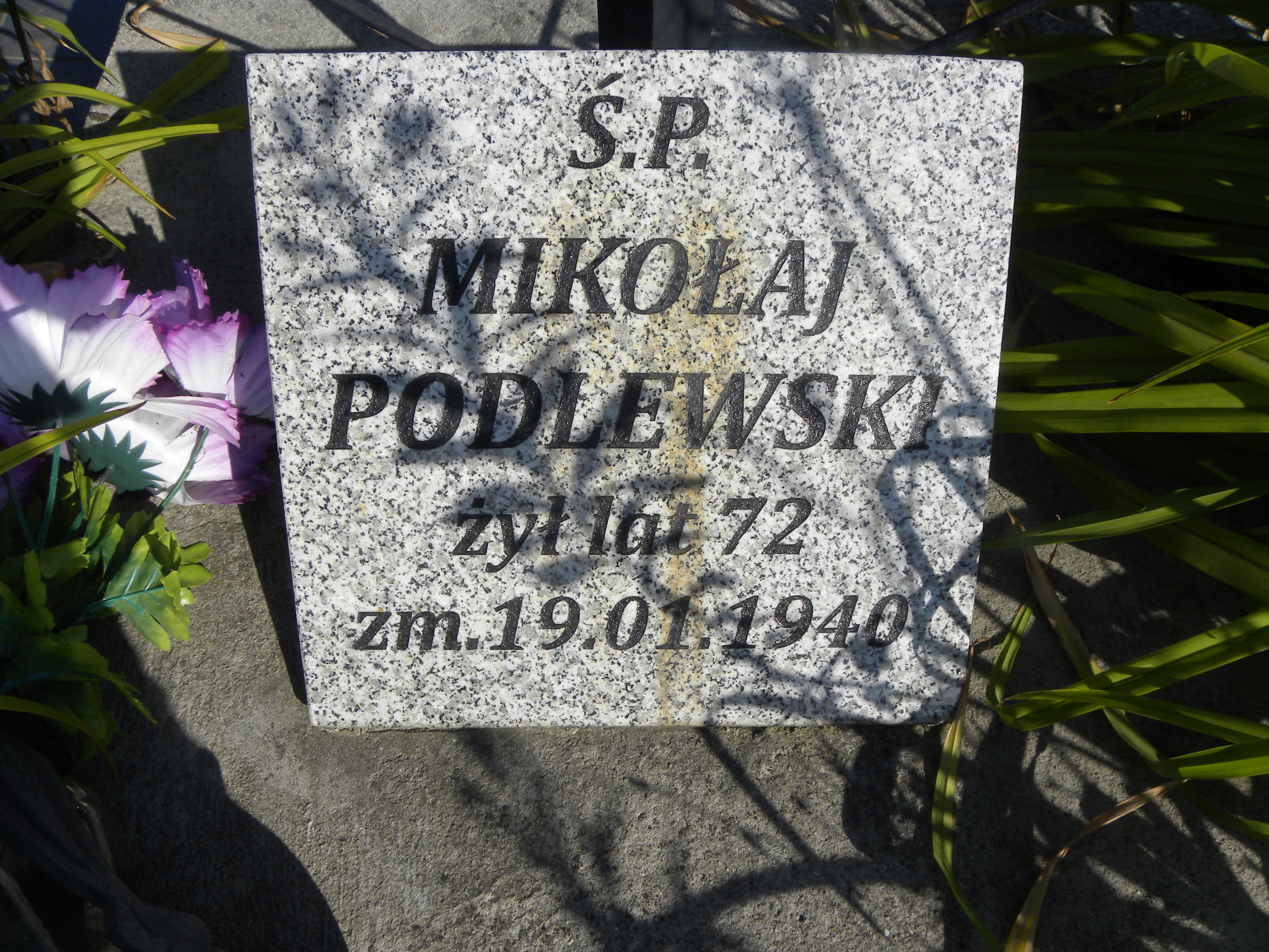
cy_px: 476
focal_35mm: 26
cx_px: 634
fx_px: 953
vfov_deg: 53.1
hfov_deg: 67.3
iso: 64
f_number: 6.3
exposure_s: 1/377
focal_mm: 4.6
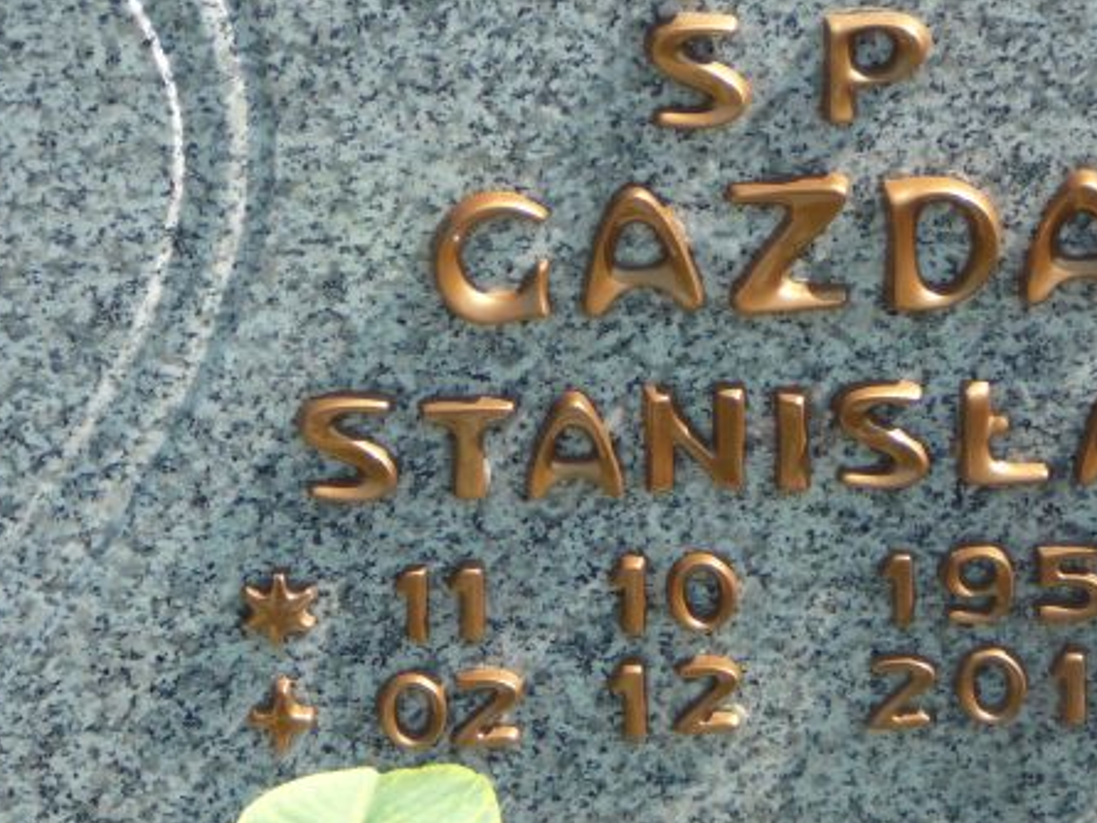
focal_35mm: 151
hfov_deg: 13.1
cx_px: 594
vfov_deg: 9.8
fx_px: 4787
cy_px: 340
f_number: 3.9
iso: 80
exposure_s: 1/400
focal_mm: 15.6
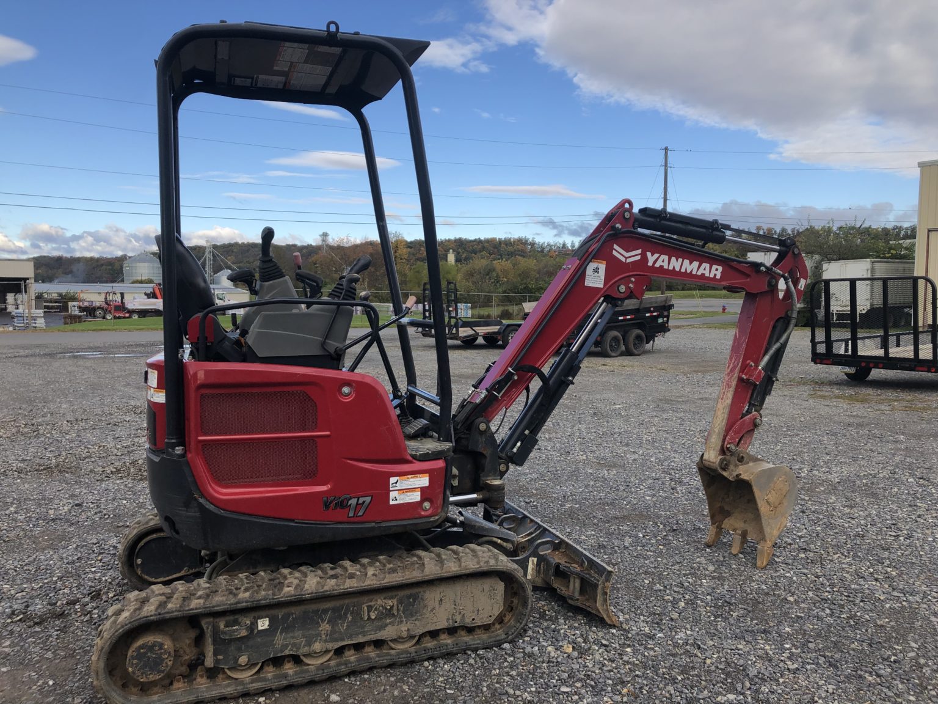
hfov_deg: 63.4
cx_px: 469
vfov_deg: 49.7
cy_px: 352
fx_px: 759
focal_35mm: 28
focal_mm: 4
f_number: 1.8
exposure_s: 1/1130
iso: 20
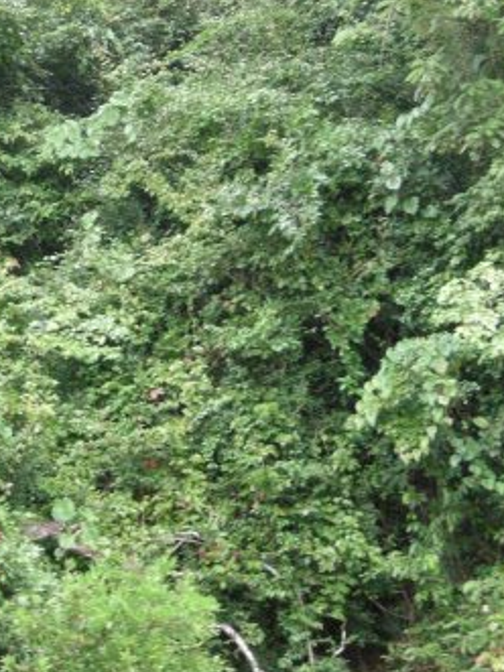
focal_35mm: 120
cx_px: 39
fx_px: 2331
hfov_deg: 12.2
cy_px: 95
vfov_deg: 16.3
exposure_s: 1/125
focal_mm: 12.9
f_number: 3.5
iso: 606
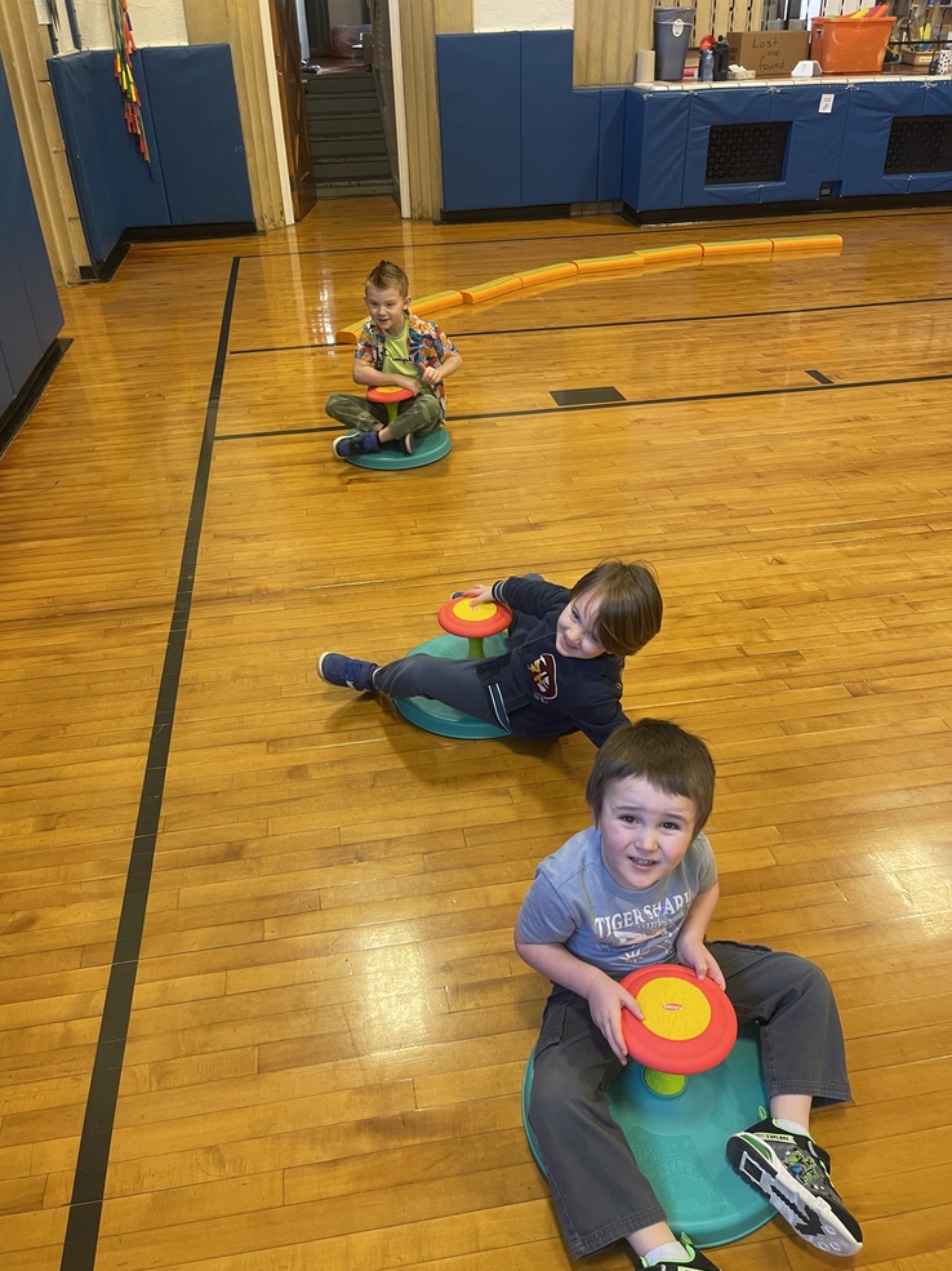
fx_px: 954
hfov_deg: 53.0
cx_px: 461
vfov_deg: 67.3
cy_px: 640
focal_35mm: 26
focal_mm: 5.1
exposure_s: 1/60
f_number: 1.6
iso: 125
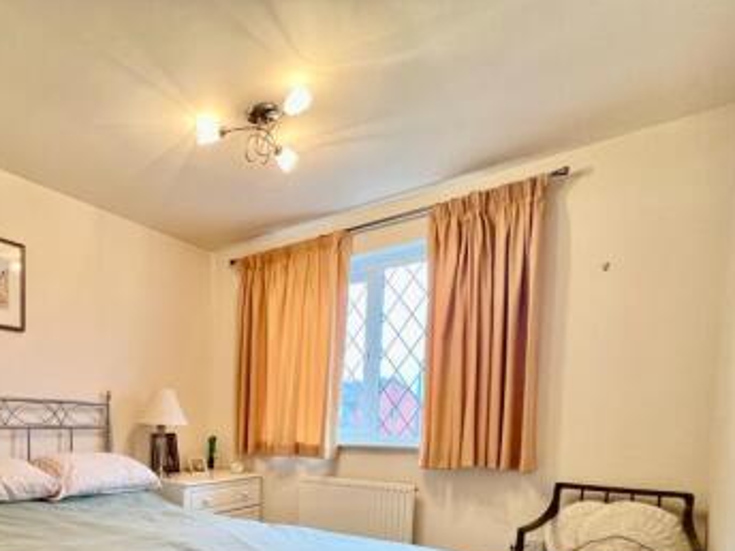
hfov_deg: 70.4
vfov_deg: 55.3
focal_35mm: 22
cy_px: 465
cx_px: 170
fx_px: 467
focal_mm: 1.57
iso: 250
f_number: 1.8
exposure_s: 1/100
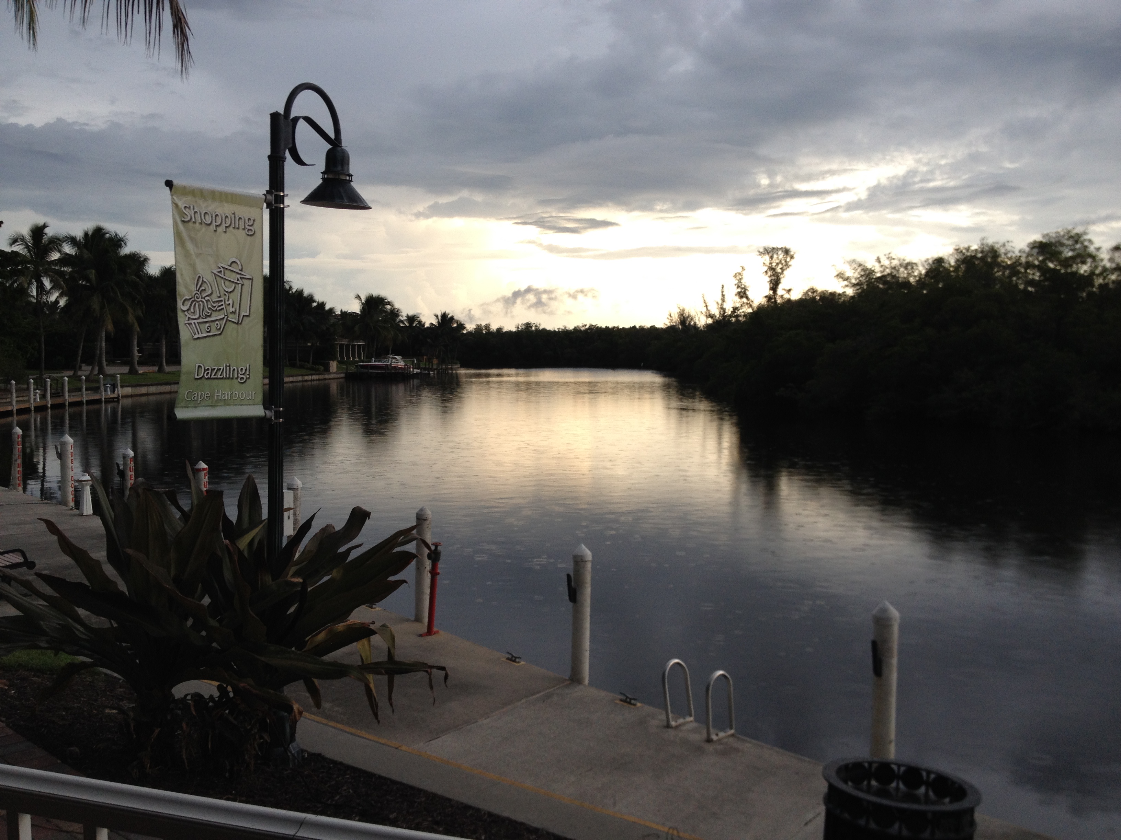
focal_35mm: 35
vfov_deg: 40.7
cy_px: 420
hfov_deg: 52.6
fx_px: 1133
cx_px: 560
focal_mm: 4.28
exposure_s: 1/60
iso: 64
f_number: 2.4
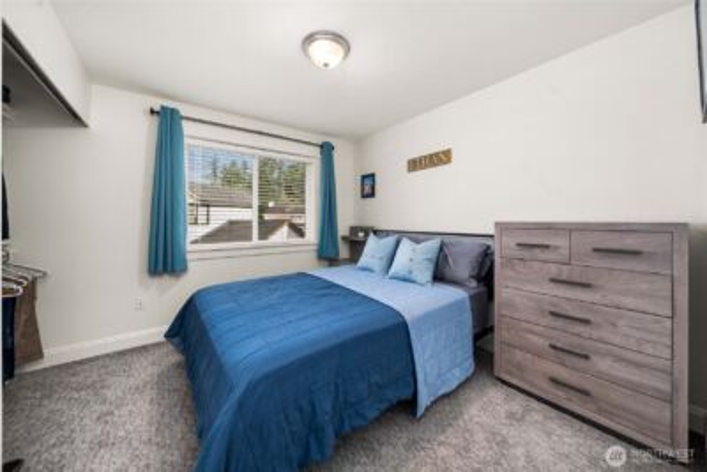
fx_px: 236
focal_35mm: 12
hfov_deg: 112.6
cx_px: 354
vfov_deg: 90.1
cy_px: 236
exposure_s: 1/60
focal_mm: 12
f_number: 7.1
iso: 125
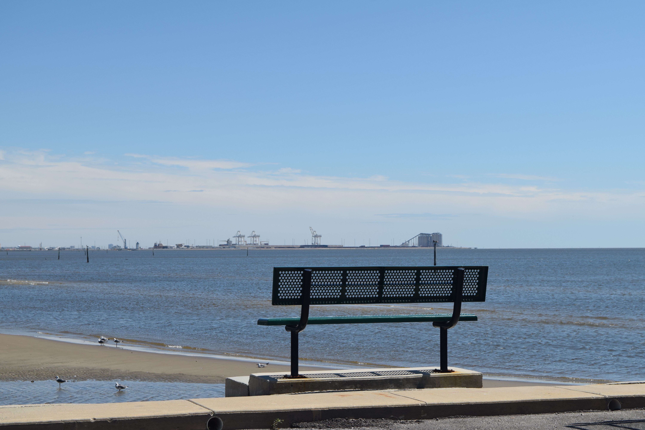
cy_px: 215
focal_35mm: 72
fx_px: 1290
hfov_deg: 28.1
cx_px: 322
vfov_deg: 18.9
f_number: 9
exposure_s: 1/320
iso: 200
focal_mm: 48
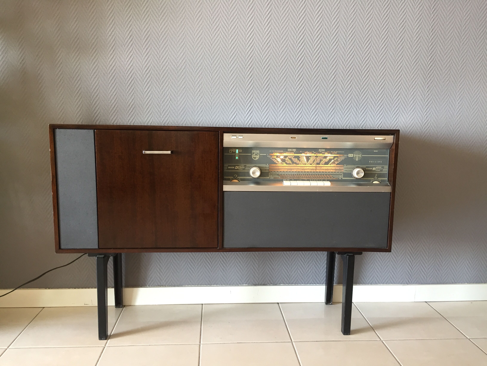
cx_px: 244
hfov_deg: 61.7
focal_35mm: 29
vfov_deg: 48.2
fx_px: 408
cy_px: 183
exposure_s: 1/33
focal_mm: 4.15
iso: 125
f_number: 2.2
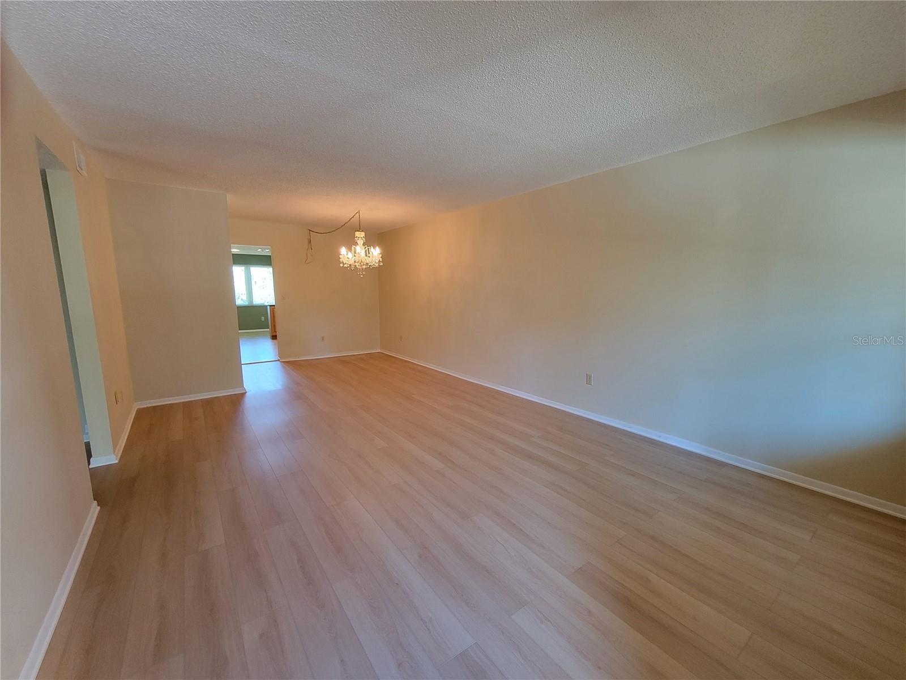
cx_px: 453
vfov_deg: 89.9
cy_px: 340
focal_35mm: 13
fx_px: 340
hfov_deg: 106.2
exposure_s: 1/60
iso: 320
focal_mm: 2.2
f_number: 2.2
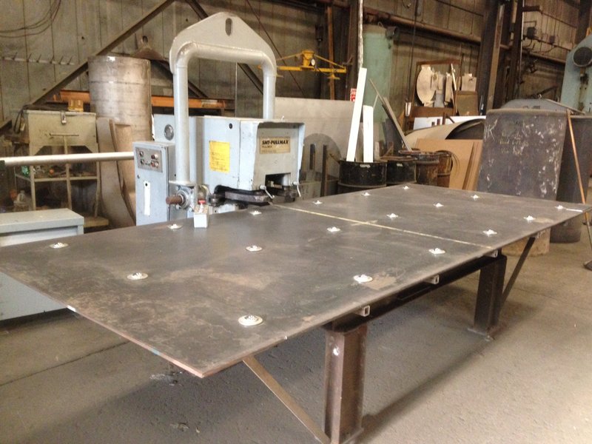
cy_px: 222
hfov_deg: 55.4
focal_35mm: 33
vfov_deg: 42.9
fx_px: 564
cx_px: 296
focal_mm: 4.12
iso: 400
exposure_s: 1/20
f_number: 2.4
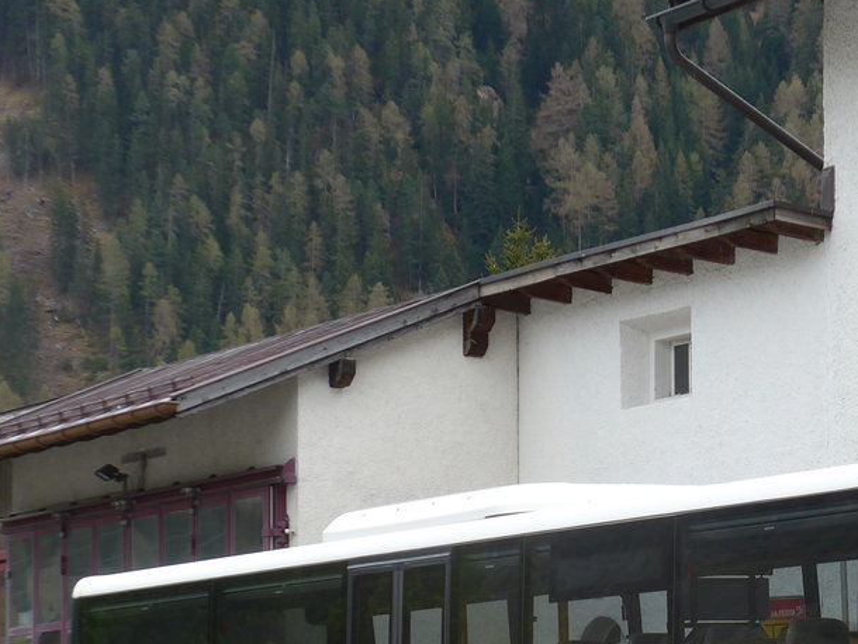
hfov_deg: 11.1
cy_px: 579
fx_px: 4389
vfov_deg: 8.4
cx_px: 744
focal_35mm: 177
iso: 80
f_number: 4.6
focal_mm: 18
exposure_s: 1/320
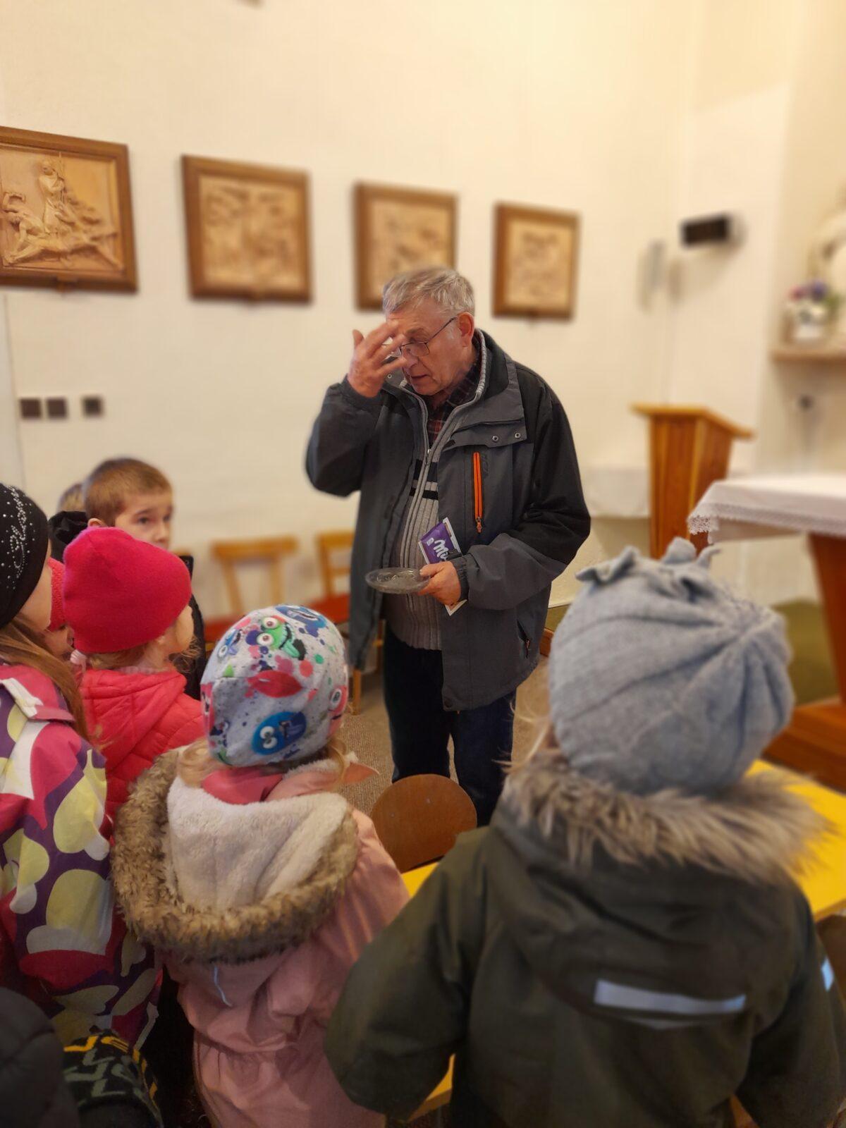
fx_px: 815
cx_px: 423
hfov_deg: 54.9
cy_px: 564
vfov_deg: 69.4
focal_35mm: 25
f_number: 2
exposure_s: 1/33
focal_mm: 4.6
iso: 320
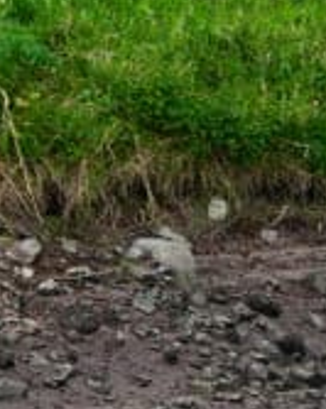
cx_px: 34
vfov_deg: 2.9
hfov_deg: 2.3
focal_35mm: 660
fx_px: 7982
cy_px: 842
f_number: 5.6
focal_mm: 55
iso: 200
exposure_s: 1/400
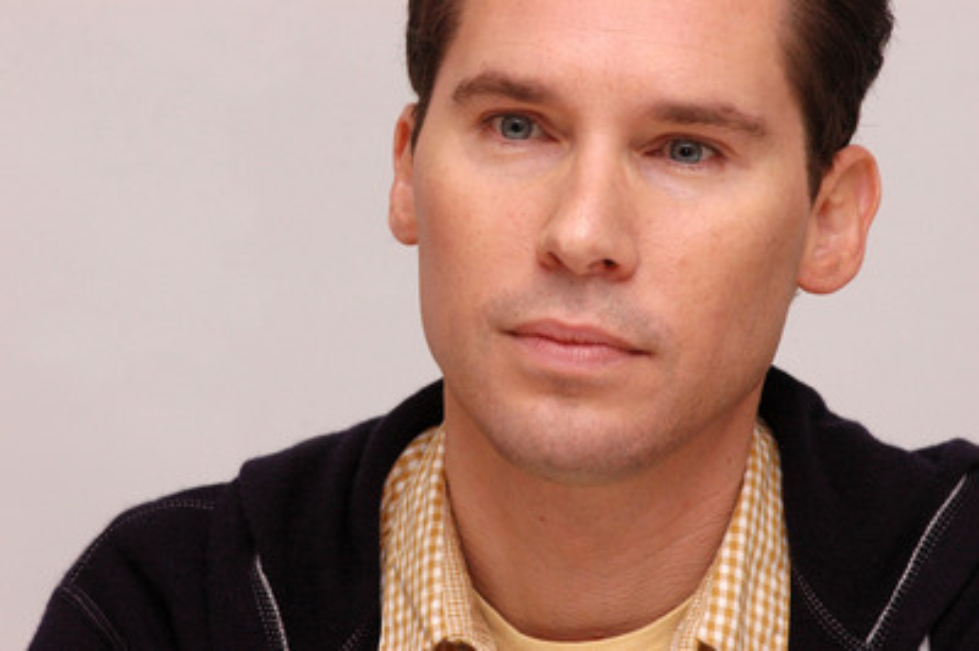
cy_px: 326
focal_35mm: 218
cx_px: 490
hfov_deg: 9.5
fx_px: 5910
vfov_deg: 6.3
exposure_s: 1/800
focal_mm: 145
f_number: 9
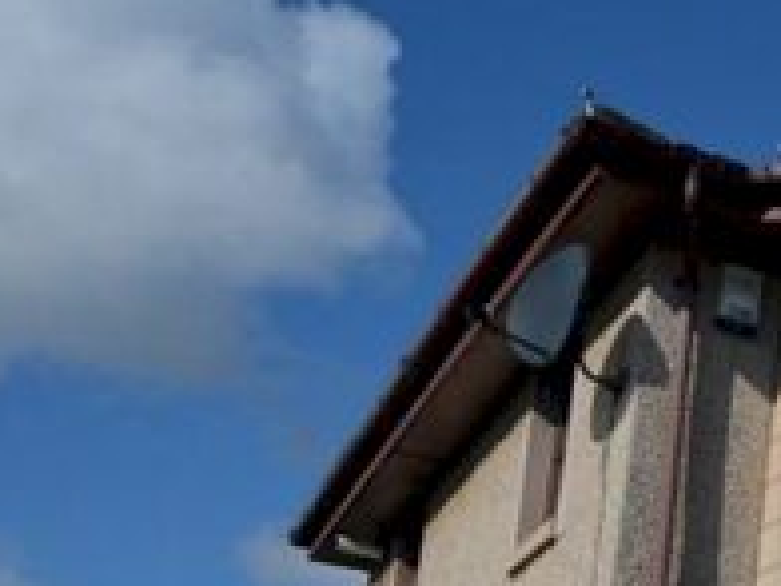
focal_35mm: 72
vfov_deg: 19.2
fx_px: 1624
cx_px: 1227
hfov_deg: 21.7
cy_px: 718
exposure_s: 1/320
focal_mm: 14
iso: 100
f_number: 9
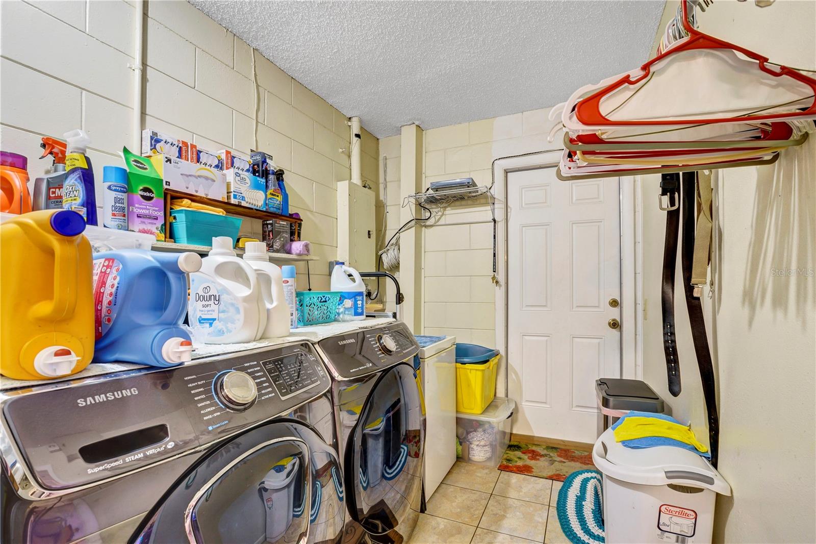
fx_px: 340
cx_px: 408
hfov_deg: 100.4
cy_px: 272
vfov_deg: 77.3
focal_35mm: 15
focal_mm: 10
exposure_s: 1/1.25
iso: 200
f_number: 10
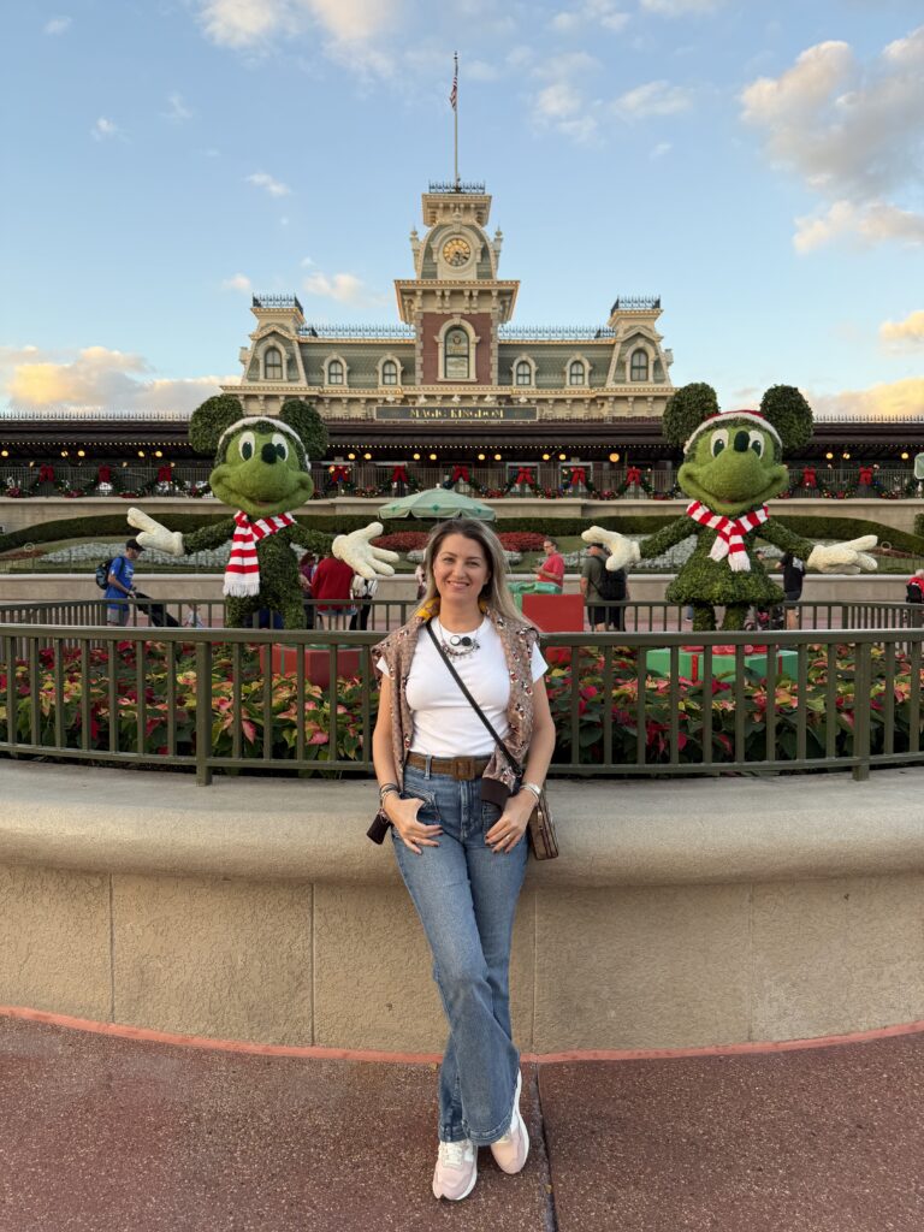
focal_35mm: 24
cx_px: 462
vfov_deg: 71.6
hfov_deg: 56.8
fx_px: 854
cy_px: 616
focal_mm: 6.76
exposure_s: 1/399
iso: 80
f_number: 1.78
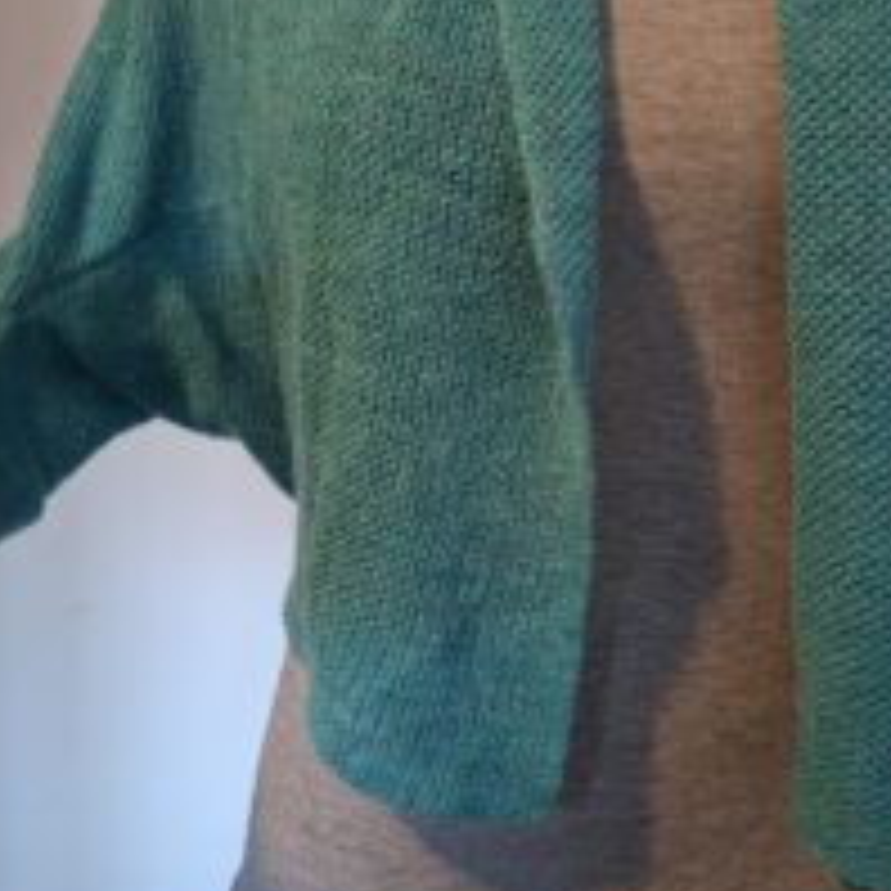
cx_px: 558
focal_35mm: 41
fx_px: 1194
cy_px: 346
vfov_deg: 40.7
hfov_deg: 40.6
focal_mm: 5.54
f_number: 1.8
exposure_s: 1/25
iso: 500
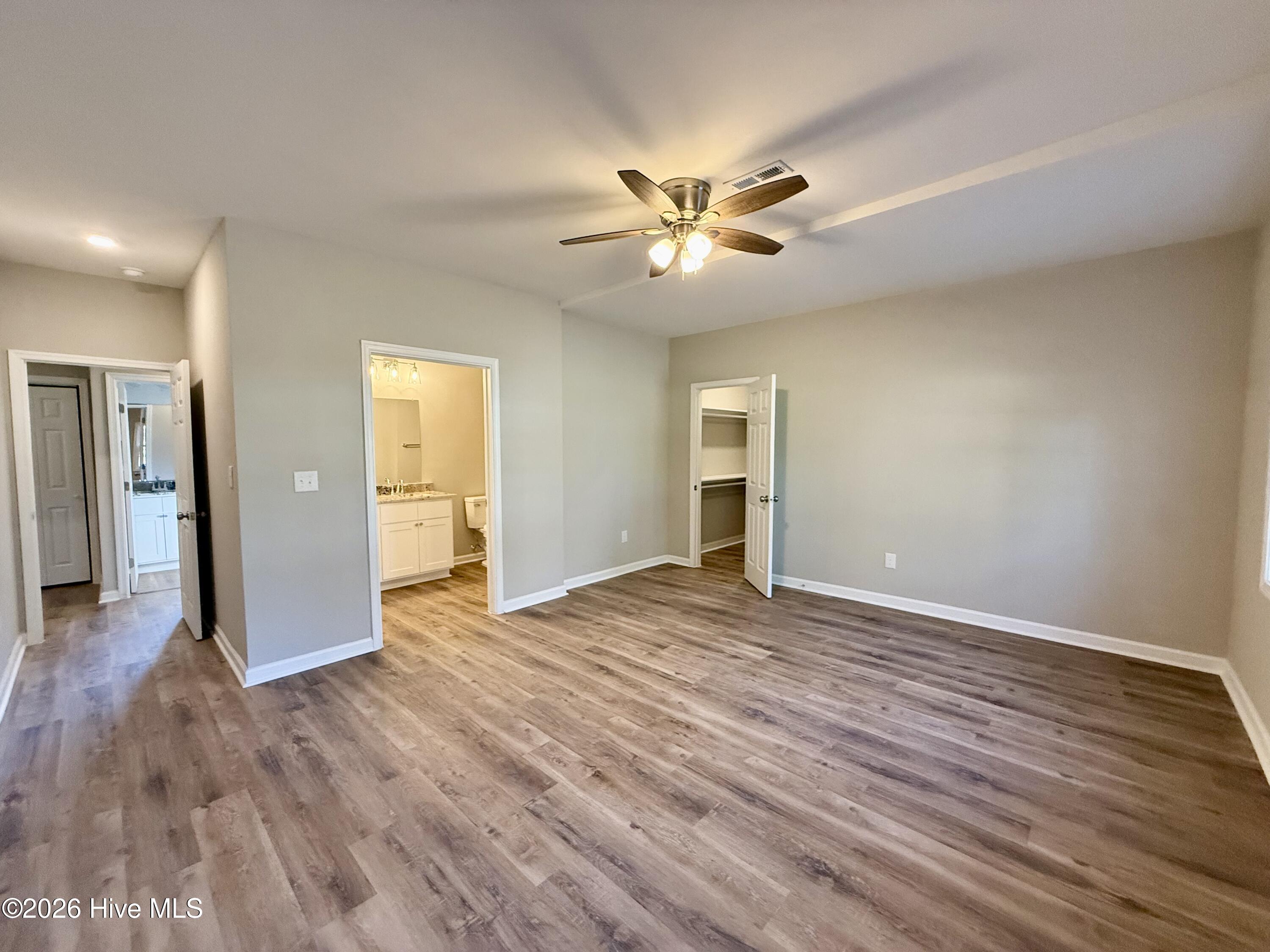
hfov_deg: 102.1
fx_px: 514
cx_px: 635
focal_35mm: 14
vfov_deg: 85.7
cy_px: 476
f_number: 2.2
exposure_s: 1/120
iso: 400
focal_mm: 2.22
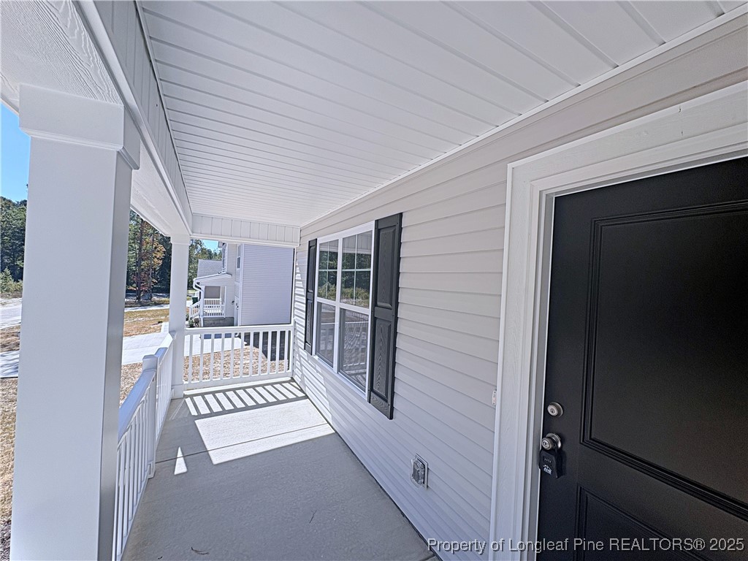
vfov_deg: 85.7
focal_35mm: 14
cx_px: 374
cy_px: 280
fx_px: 303
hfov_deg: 102.1
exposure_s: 1/1094
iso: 40
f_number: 2.2
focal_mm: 2.22
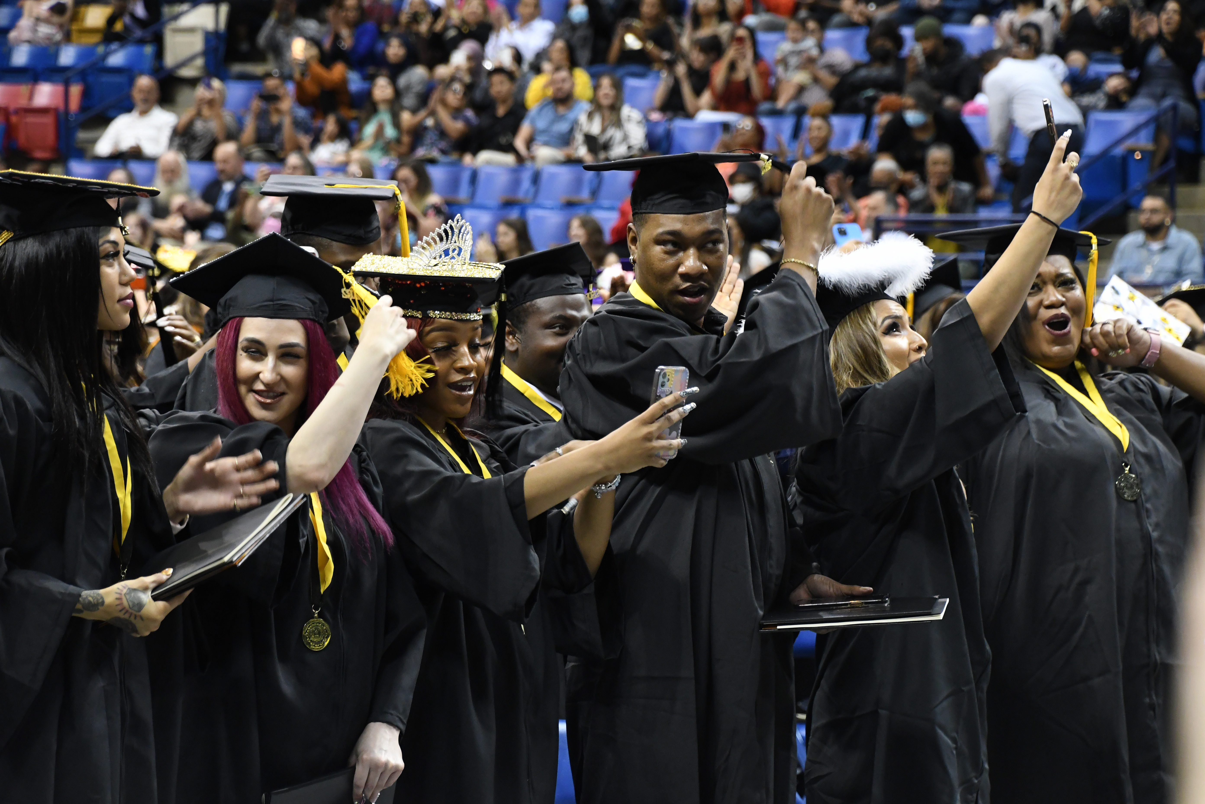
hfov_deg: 13.0
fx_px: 5271
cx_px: 602
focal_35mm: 158
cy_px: 402
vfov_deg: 8.7
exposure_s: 1/100
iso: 2500
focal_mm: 105
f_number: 5.6
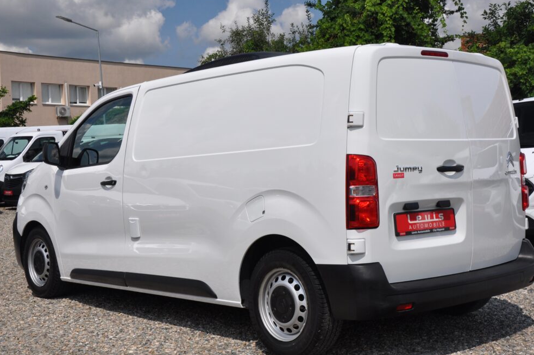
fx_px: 741
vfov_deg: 26.9
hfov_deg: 39.6
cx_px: 275
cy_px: 179
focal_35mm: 50
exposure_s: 1/500
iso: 500
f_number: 11
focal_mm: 32
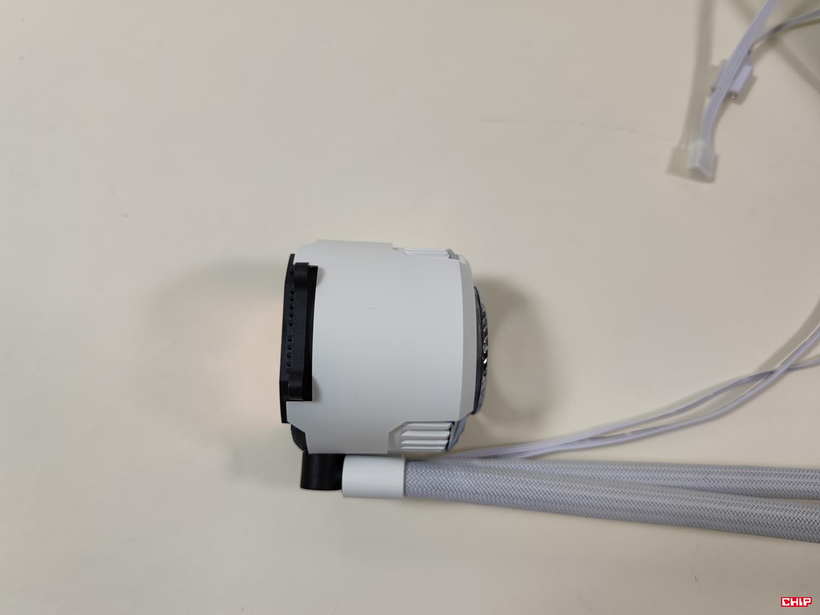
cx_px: 410
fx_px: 592
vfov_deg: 54.9
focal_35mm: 25
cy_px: 308
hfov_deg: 69.4
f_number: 1.85
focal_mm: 6.78
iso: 50
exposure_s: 1/105
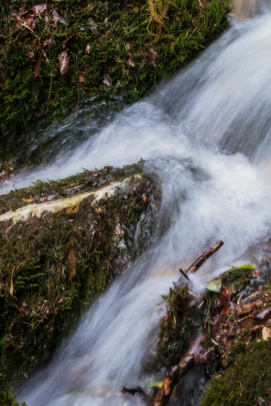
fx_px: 2168
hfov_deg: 7.2
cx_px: 176
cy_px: -87
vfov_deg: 10.5
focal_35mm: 192
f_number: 13
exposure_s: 1/6
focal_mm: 44.4
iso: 160
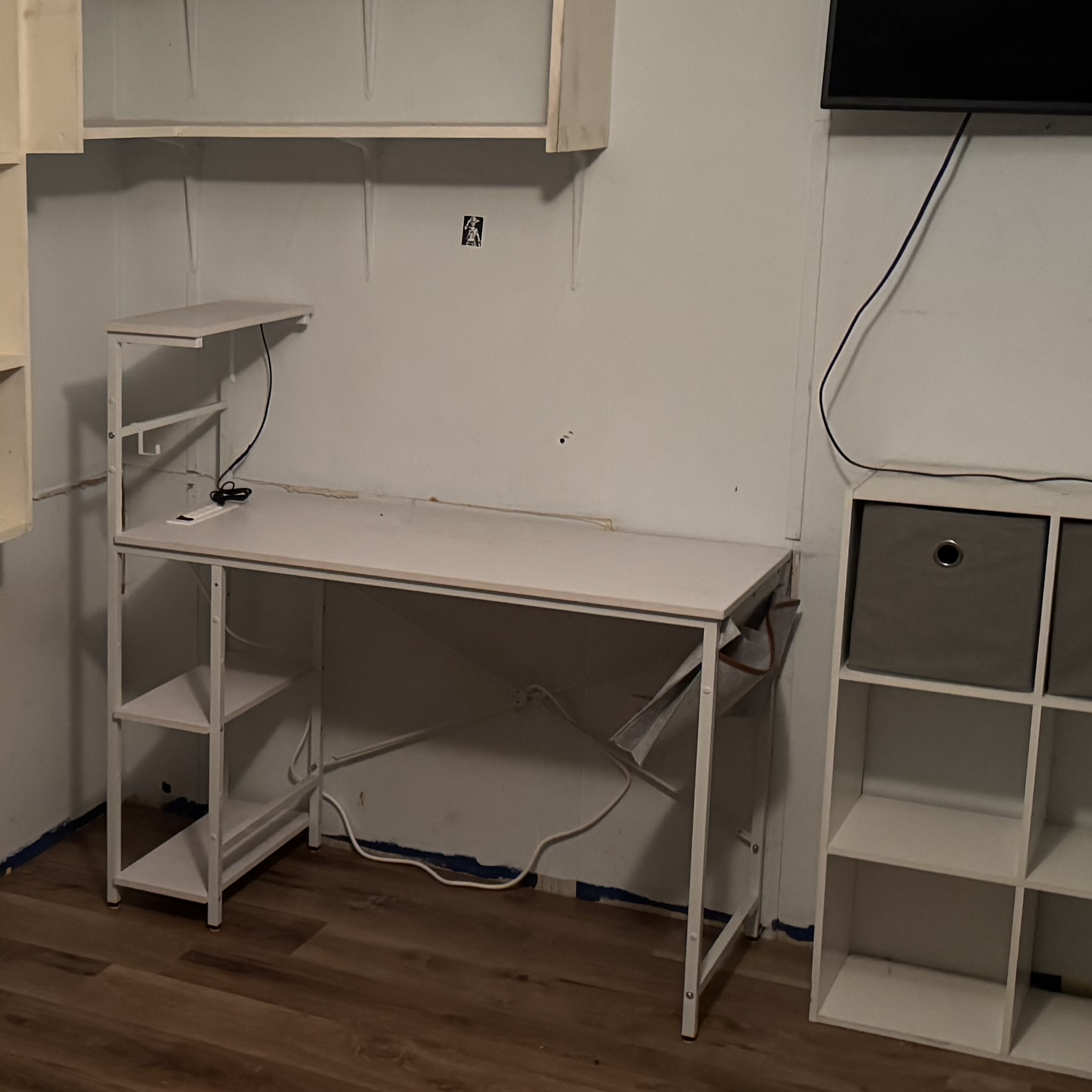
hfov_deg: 30.1
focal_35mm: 55
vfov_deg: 31.1
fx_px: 1963
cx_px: 160
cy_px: 516
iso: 1000
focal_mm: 6.76
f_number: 1.78
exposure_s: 1/30
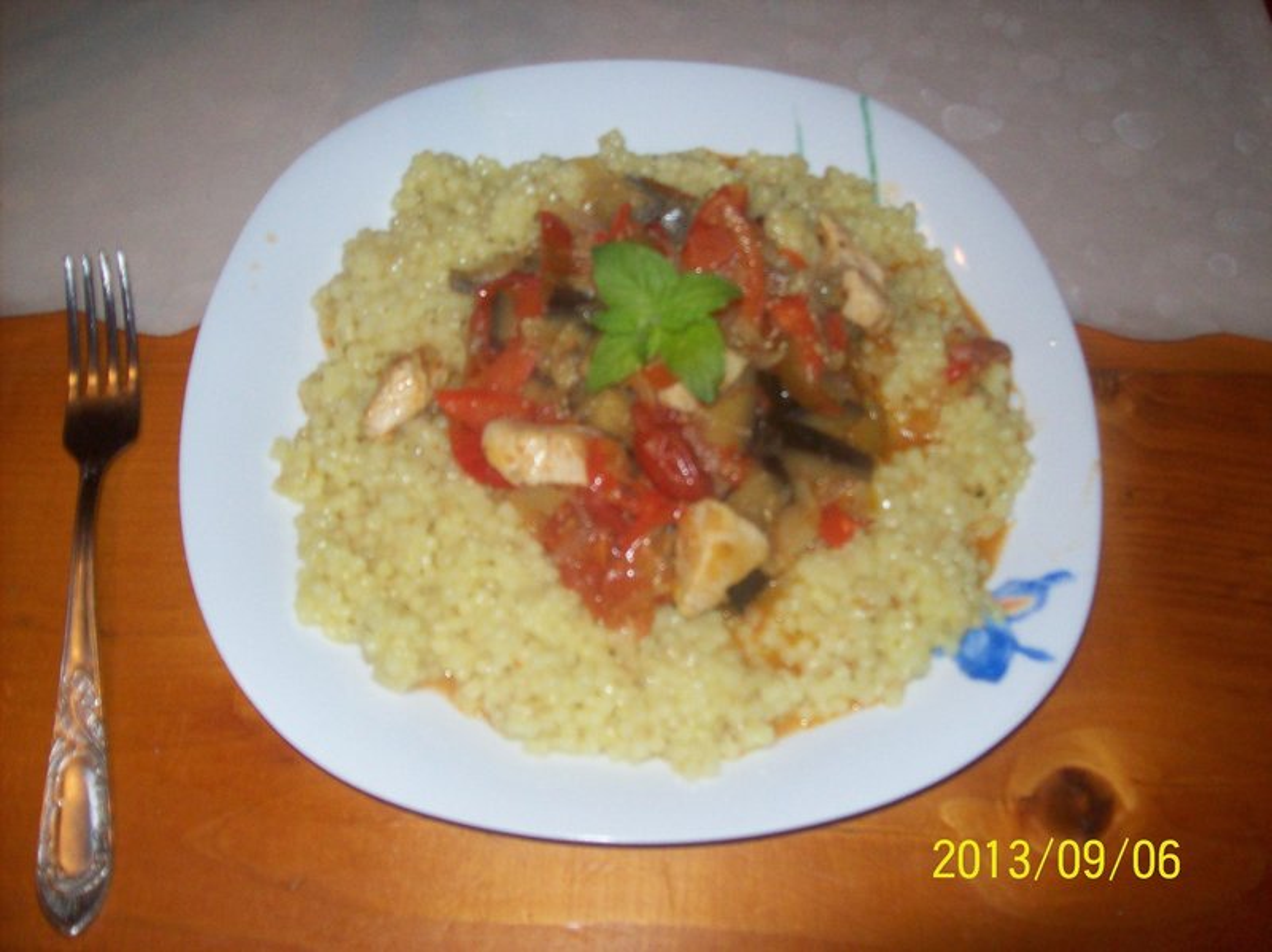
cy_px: 476
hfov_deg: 51.4
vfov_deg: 39.6
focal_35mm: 36
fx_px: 1322
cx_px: 636
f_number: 2.7
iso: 200
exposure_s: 1/64
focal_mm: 6
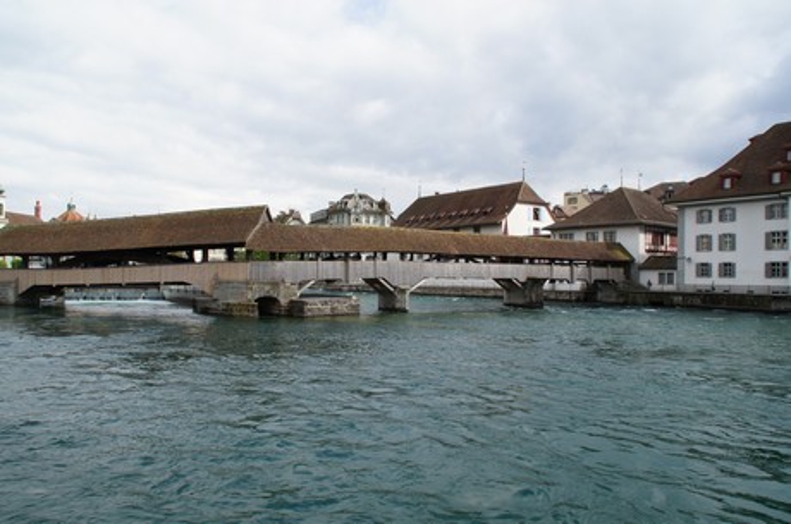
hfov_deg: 67.5
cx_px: 396
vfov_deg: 47.8
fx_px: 592
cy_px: 262
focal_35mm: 27
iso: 100
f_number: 11
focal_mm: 18
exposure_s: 1/100
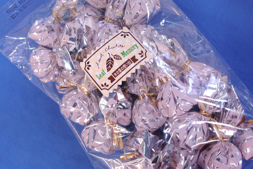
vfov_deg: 29.9
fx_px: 317
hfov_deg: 43.6
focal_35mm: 45
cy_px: 84
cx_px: 126
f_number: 6.3
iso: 100
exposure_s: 1/6
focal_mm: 16.9
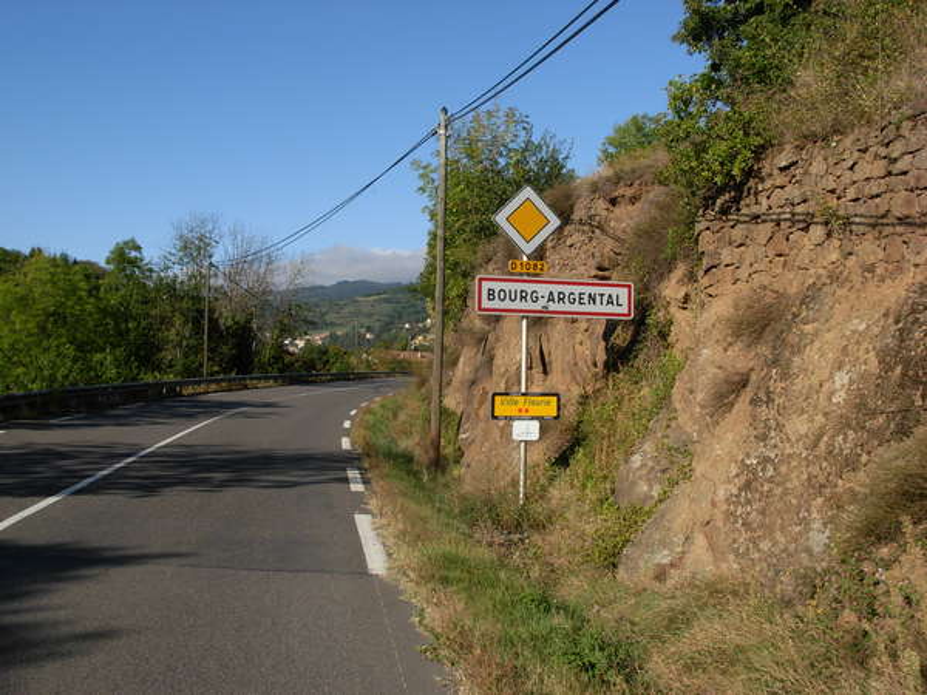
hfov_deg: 49.0
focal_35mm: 38
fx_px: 1018
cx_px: 464
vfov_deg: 37.7
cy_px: 348
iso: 79
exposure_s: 1/609
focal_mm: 6.3
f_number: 4.9
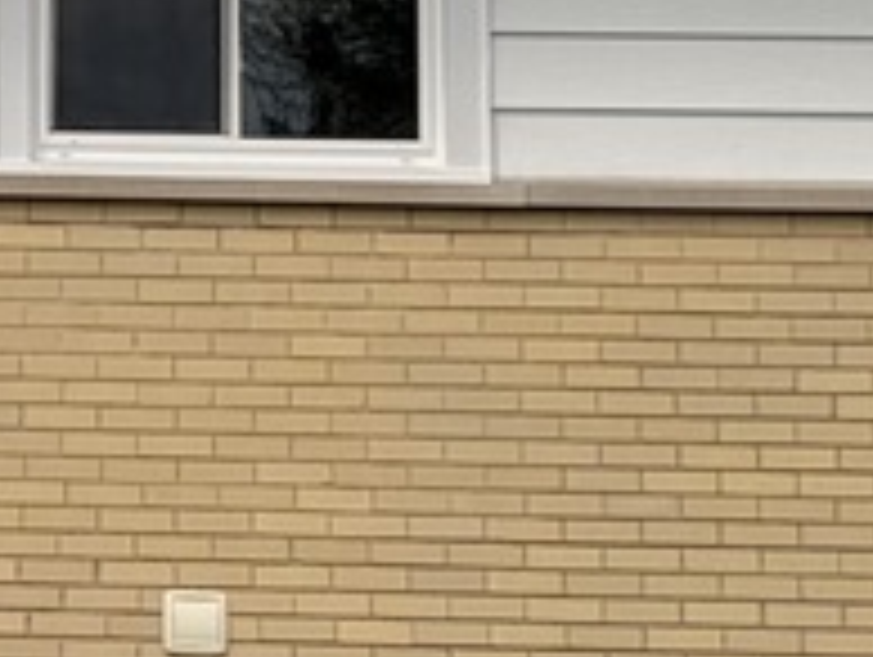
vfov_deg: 8.3
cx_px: -693
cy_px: 94
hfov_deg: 10.4
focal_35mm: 178
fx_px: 4495
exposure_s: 1/5319
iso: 80
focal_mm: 6.76
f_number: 1.78
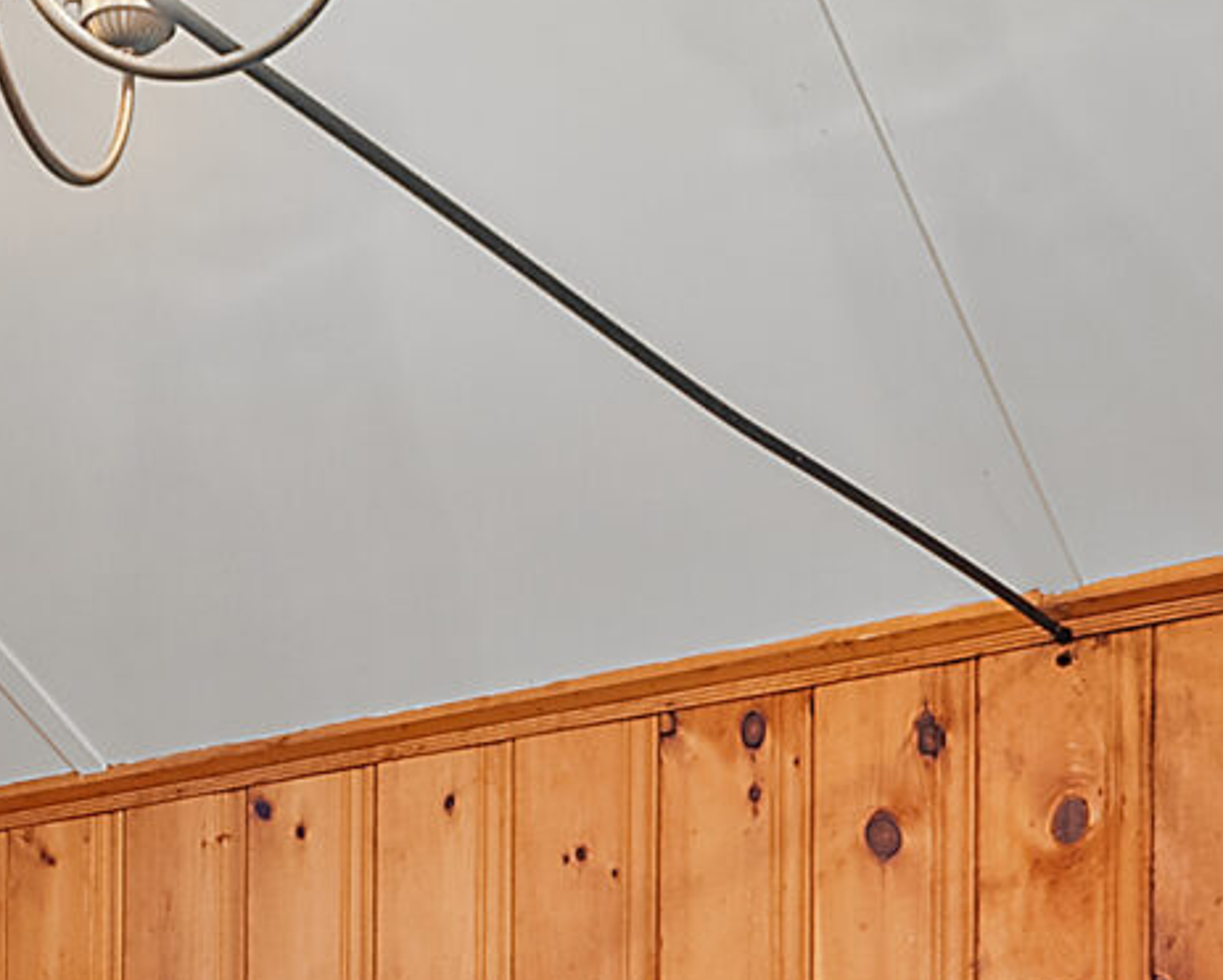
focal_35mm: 83
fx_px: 3006
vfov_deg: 16.3
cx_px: 240
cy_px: 1606
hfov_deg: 22.7
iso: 500
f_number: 4
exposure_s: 1/8
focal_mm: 16
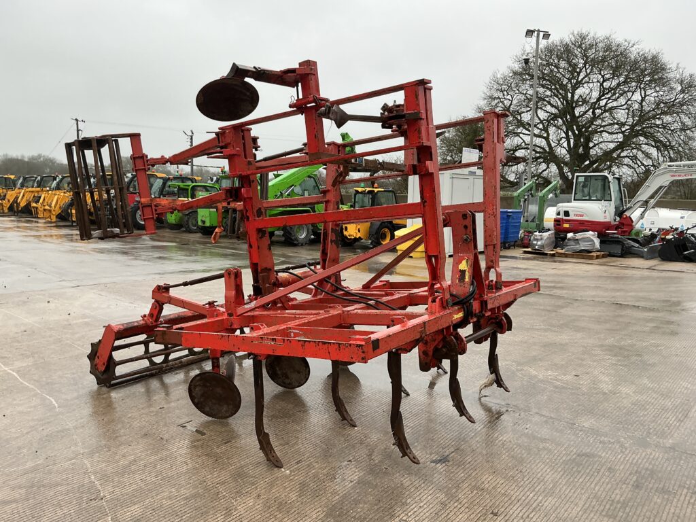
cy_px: 261
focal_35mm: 28
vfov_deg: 49.7
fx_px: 563
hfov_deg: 63.4
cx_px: 348
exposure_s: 1/222
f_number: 1.8
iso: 20
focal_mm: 3
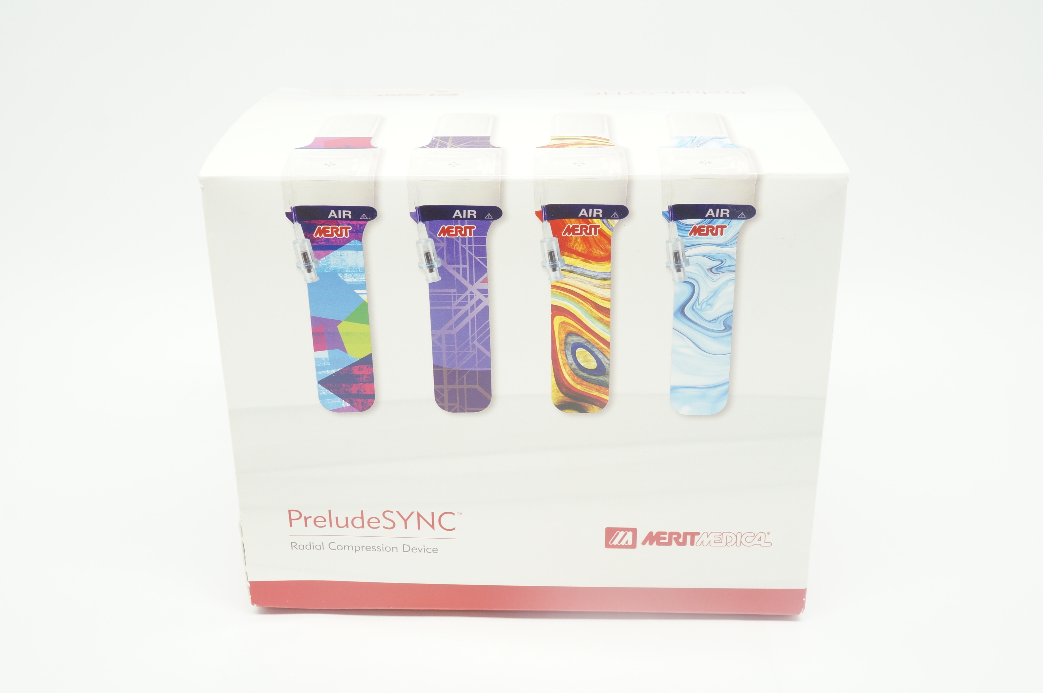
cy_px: 346
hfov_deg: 48.0
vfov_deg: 32.9
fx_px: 1172
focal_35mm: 40
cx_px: 522
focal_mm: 27
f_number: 9
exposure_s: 1/15
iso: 400
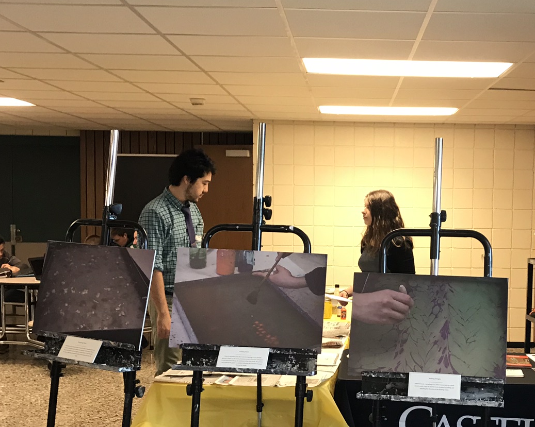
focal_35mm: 54
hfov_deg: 34.1
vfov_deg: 28.0
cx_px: 397
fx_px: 855
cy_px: 262
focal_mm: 3.99
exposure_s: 1/15
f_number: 1.8
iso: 40
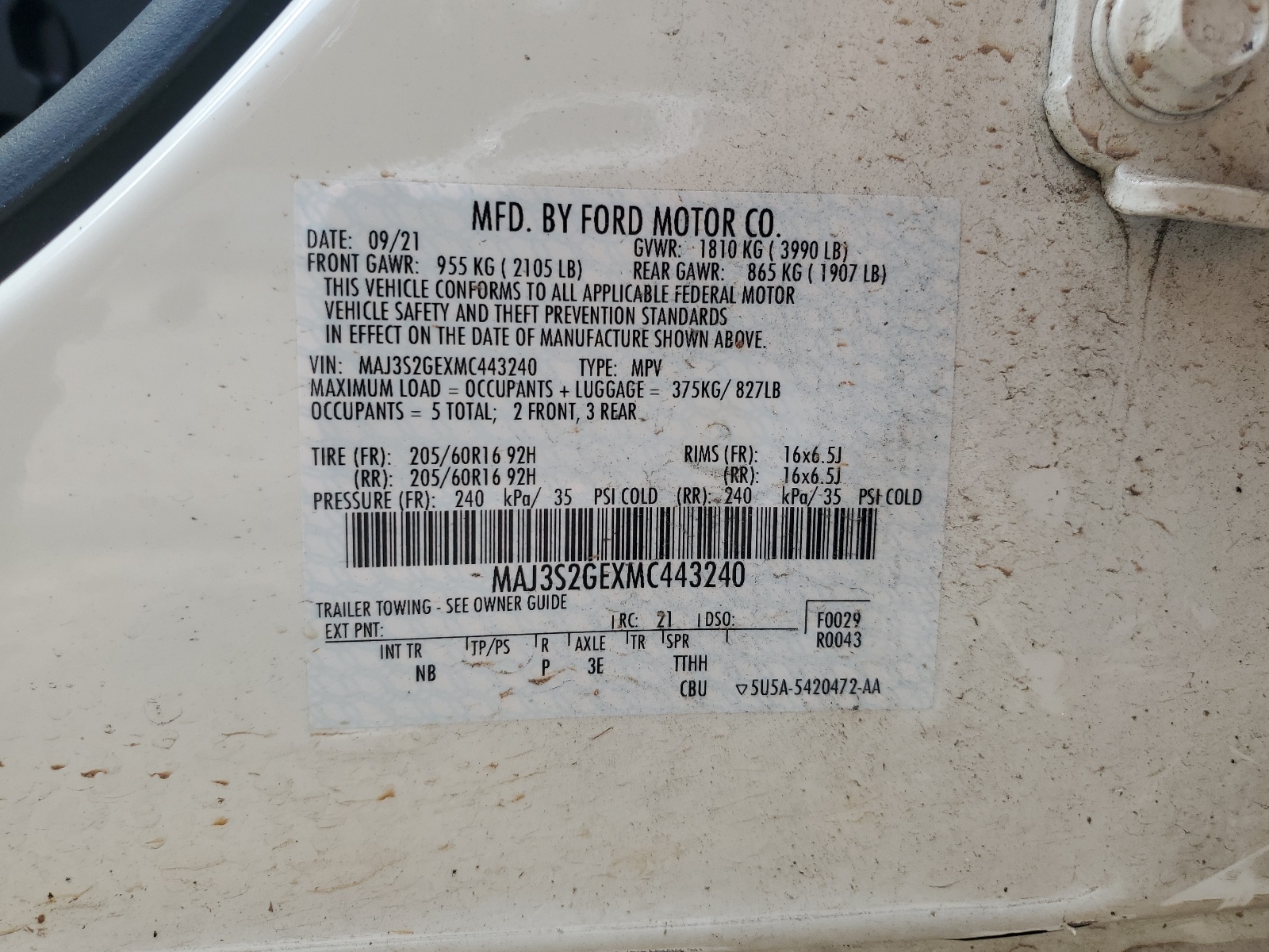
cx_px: 634
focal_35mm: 26
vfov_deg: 53.1
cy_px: 476
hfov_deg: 67.3
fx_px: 953
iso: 50
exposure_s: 1/588
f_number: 1.5
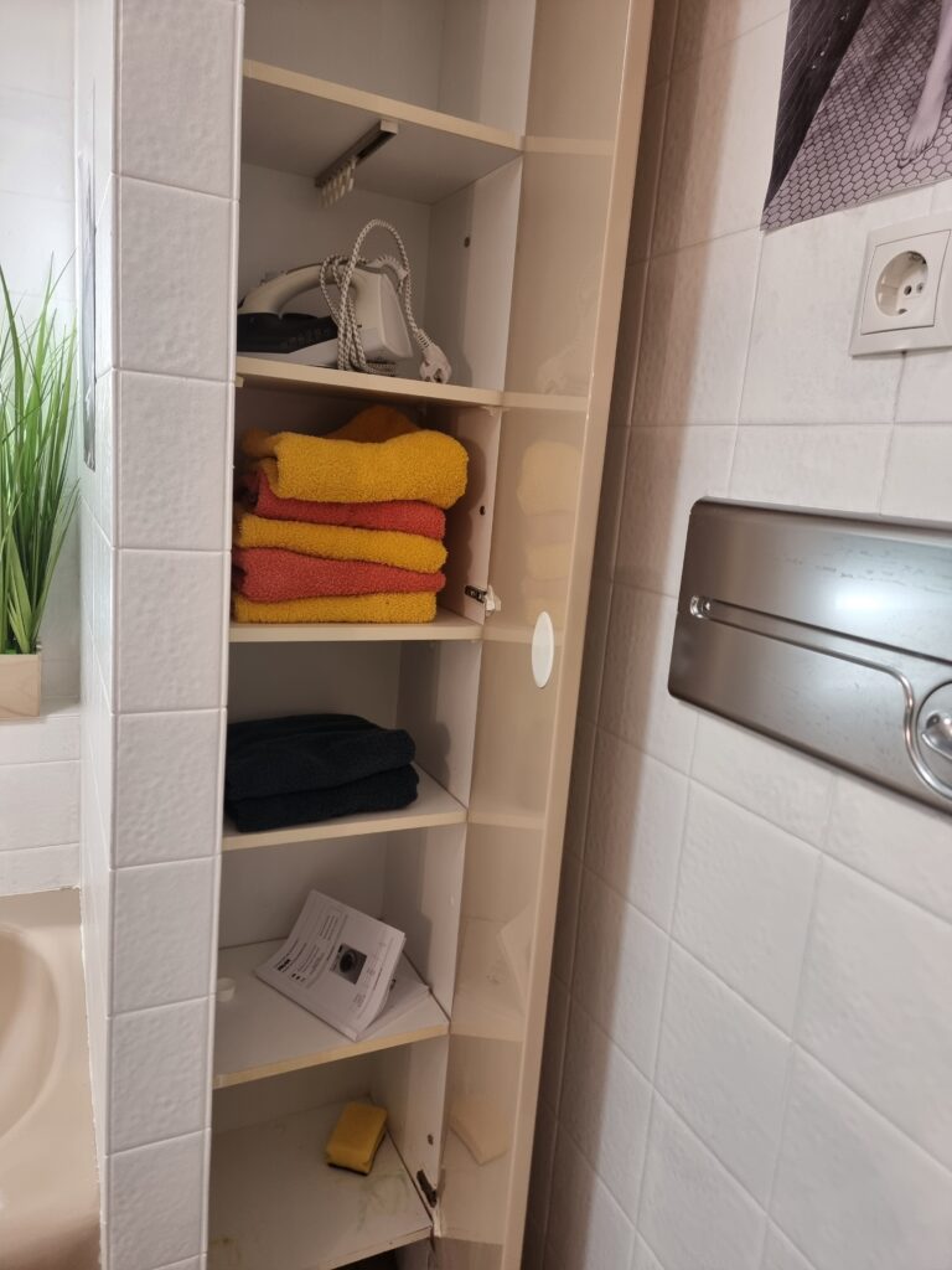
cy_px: 635
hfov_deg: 56.8
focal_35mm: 24
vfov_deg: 71.6
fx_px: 880
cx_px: 476
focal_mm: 6.7
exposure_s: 1/50
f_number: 1.8
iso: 200
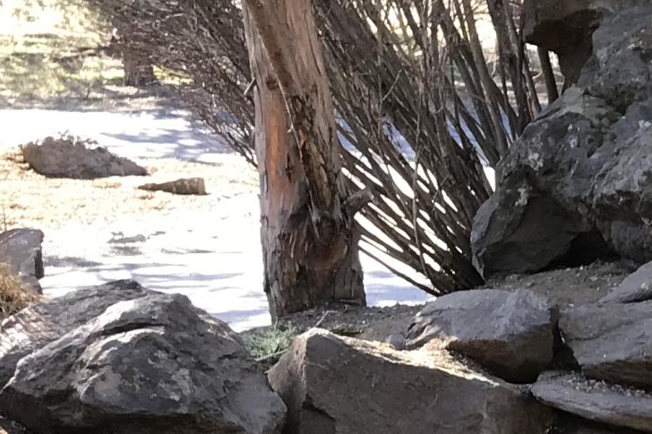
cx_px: 1116
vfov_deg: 11.1
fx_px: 2173
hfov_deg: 15.1
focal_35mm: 120
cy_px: 589
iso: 25
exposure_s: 1/120
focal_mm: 3.99
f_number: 1.8
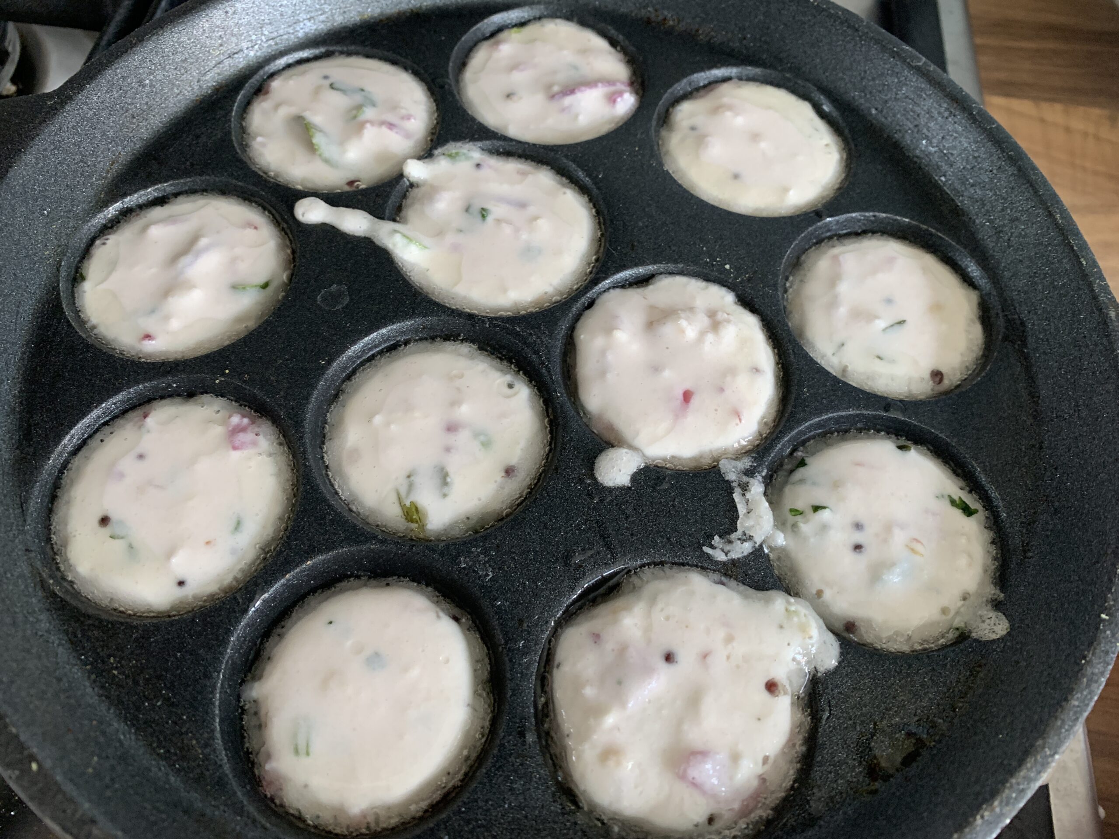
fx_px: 840
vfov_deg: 53.1
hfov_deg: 67.3
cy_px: 420
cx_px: 560
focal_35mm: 26
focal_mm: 4.25
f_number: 1.8
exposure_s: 1/60
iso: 125
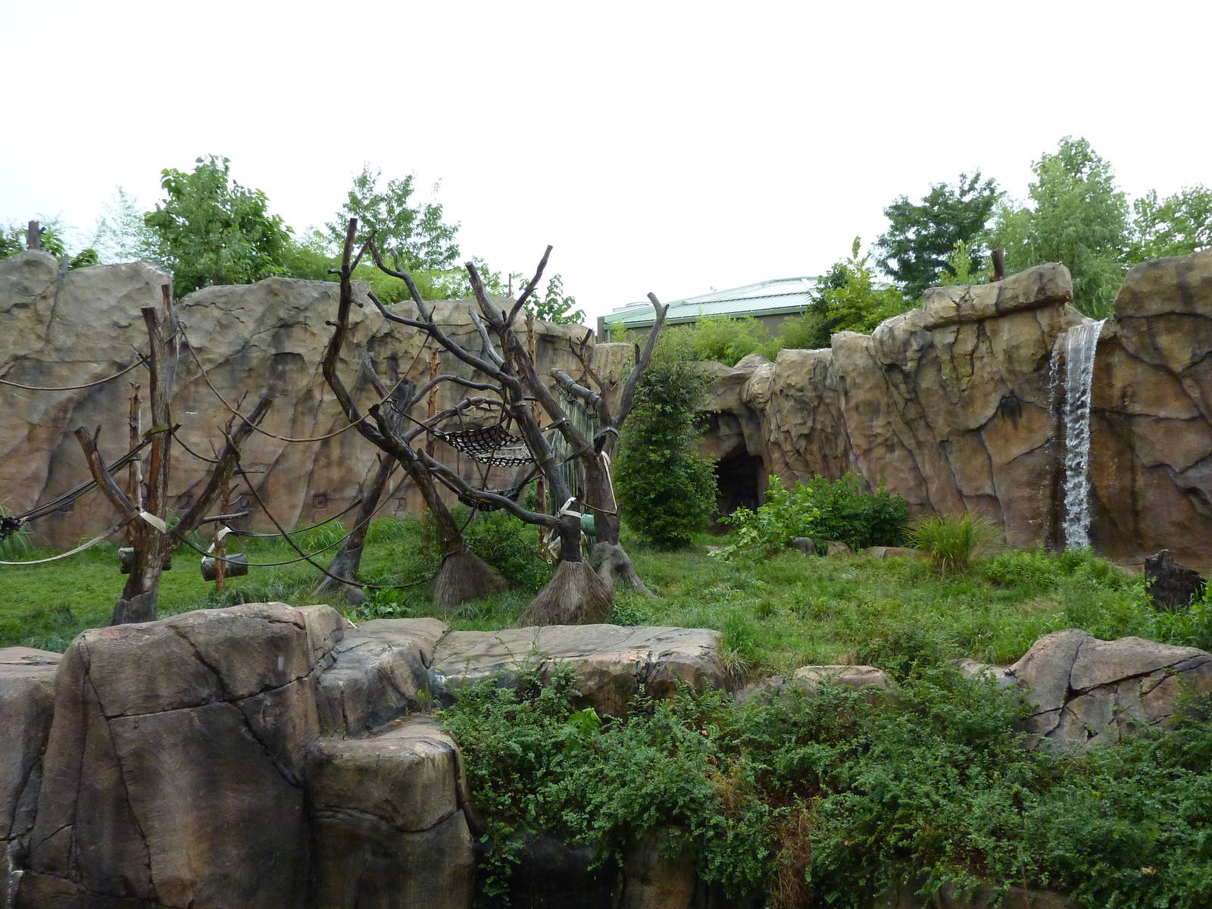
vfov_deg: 54.9
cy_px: 454
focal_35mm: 25
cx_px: 606
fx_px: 875
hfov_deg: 69.4
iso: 250
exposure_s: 1/500
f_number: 3.3
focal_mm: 4.1
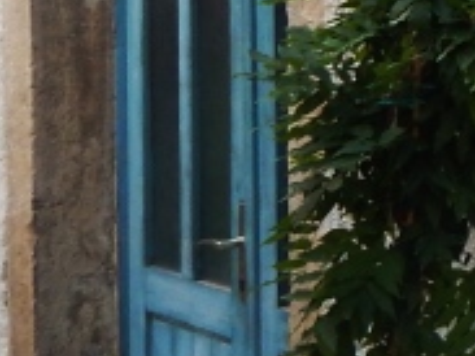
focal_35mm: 123
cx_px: 1217
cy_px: -57
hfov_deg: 12.1
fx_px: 1687
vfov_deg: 11.8
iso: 125
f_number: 3
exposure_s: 1/125
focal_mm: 4
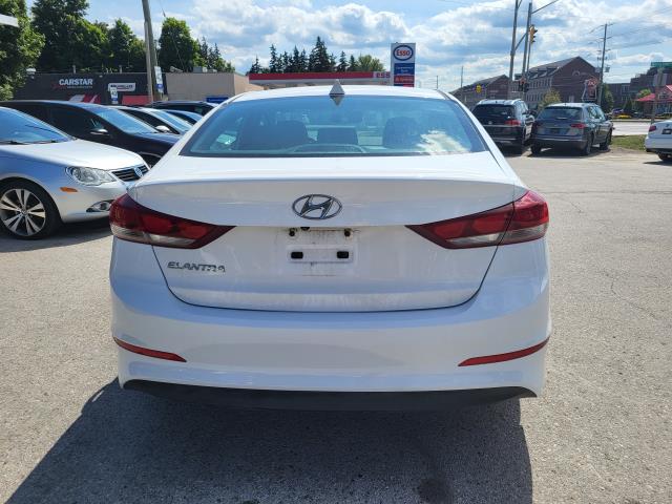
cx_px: 336
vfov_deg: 53.1
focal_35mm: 26
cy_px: 252
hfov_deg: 67.3
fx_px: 505
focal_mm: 5.4
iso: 40
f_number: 1.8
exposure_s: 1/3512
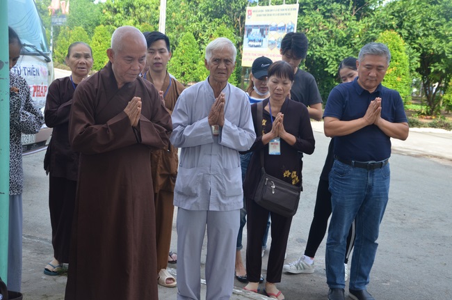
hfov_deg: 37.9
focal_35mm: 52
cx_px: 226
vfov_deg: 25.7
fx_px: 658
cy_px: 150
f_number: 8
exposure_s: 1/250
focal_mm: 35
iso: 640
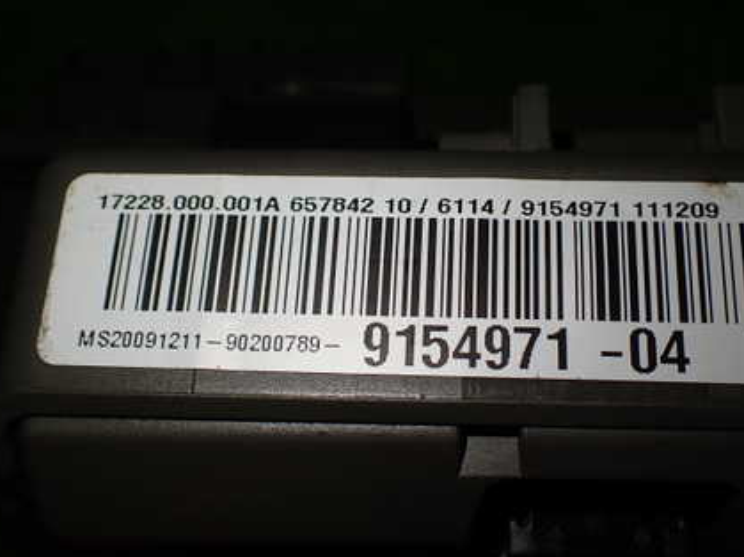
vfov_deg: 33.6
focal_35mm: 43
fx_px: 924
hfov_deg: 43.8
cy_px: 282
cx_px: 421
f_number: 2.3
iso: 100
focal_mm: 5.4
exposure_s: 1/125
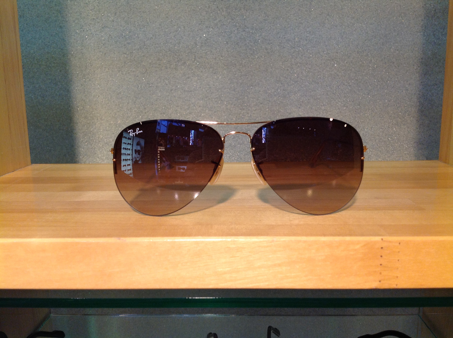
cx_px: 226
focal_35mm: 35
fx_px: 457
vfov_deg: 40.6
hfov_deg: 52.7
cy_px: 169
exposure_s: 1/60
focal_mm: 4.28
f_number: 2.4
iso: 100
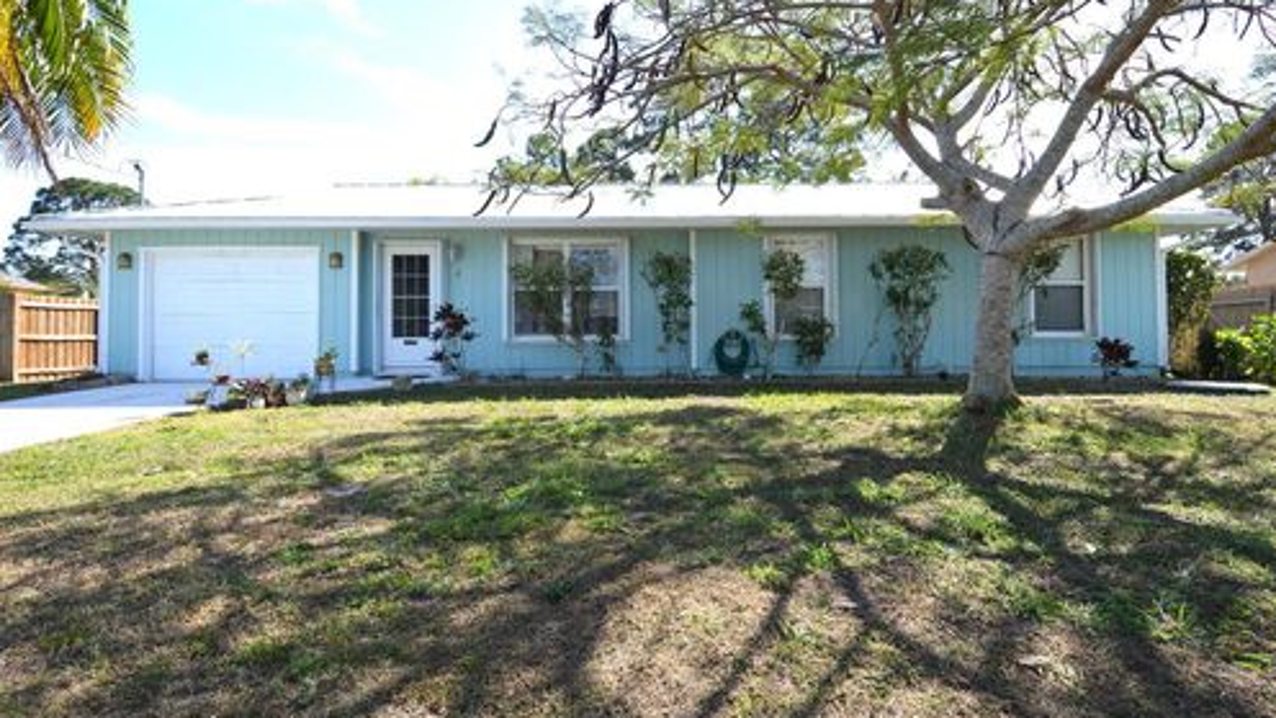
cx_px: 641
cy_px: 329
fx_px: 643
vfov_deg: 58.3
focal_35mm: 19
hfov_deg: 89.6
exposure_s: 1/200
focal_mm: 12
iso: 100
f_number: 7.1
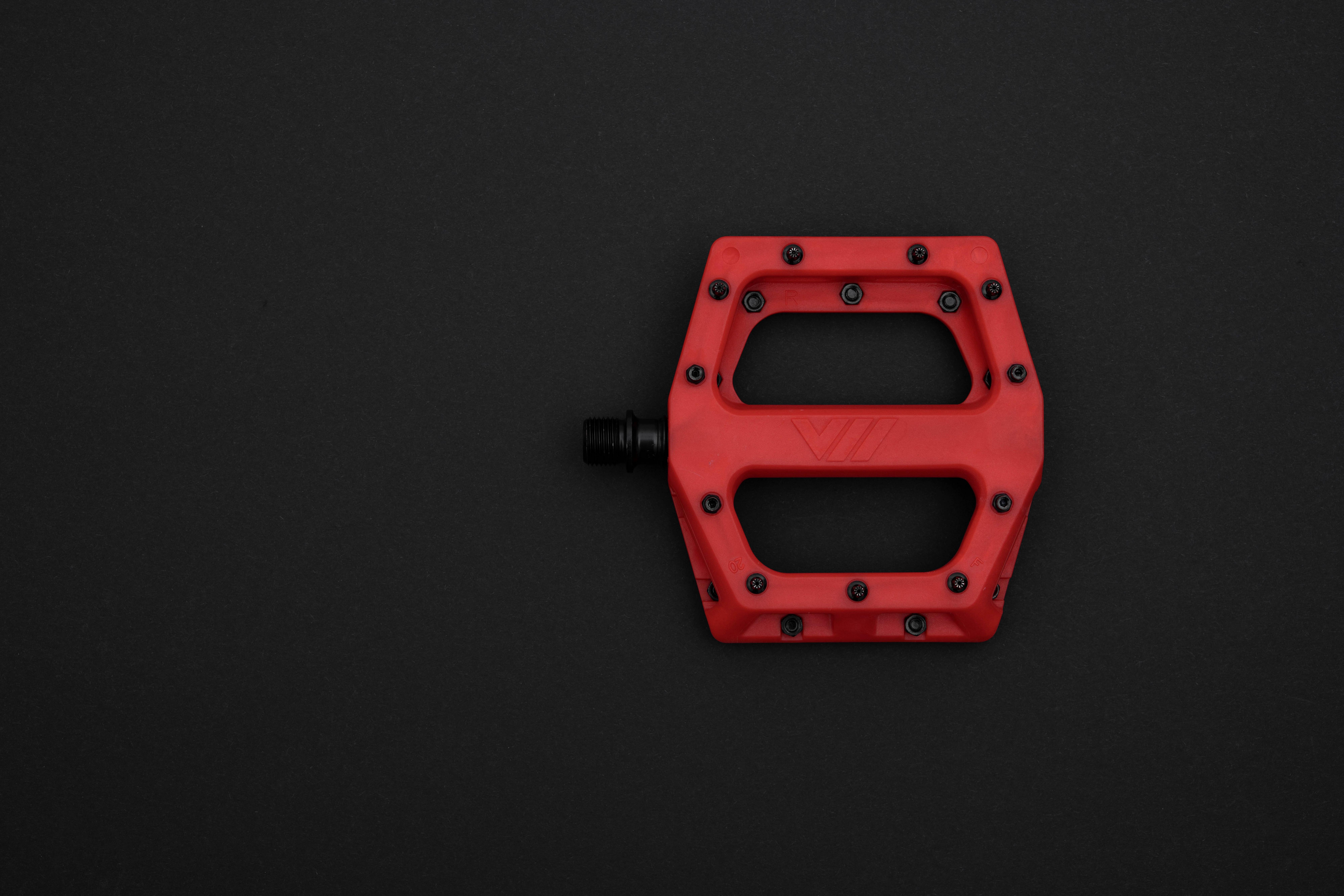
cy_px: 448
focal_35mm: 60
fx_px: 2240
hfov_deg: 33.4
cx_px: 672
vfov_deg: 22.6
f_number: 10
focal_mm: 60
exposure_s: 1/125
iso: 64
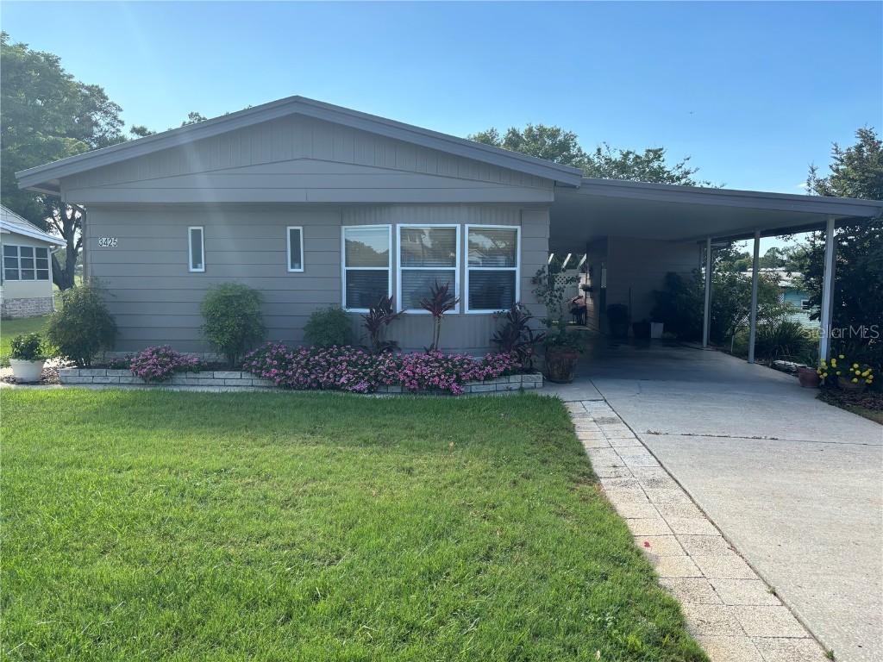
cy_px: 331
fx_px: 663
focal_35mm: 26
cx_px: 442
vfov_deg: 53.1
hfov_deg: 67.3
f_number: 1.6
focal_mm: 5.96
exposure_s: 1/1590
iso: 50
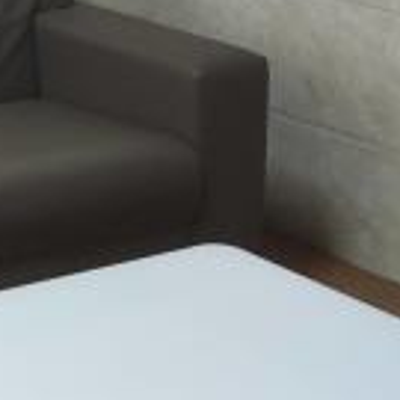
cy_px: -74
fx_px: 1713
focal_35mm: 131
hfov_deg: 11.9
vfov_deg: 13.0
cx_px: -400
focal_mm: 4.71
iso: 717
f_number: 1.79
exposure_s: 1/50
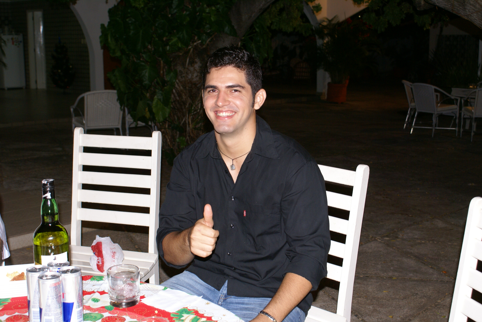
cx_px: 241
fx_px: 703
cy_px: 161
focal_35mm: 52
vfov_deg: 25.8
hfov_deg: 37.8
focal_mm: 35
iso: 400
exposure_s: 1/60
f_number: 5.6
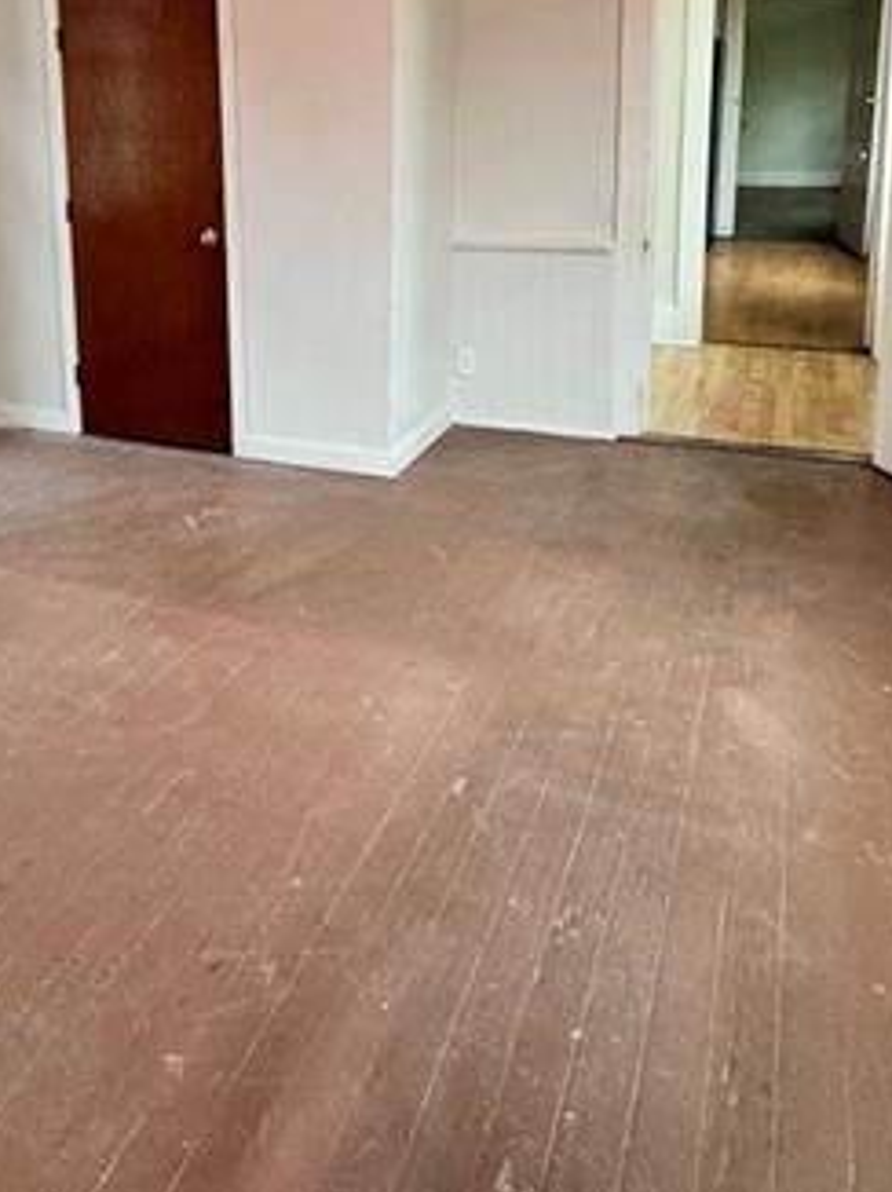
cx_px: 154
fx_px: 1135
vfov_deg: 52.6
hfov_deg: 40.7
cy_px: 282
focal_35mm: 33
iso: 250
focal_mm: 2.22
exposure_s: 1/120
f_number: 2.2
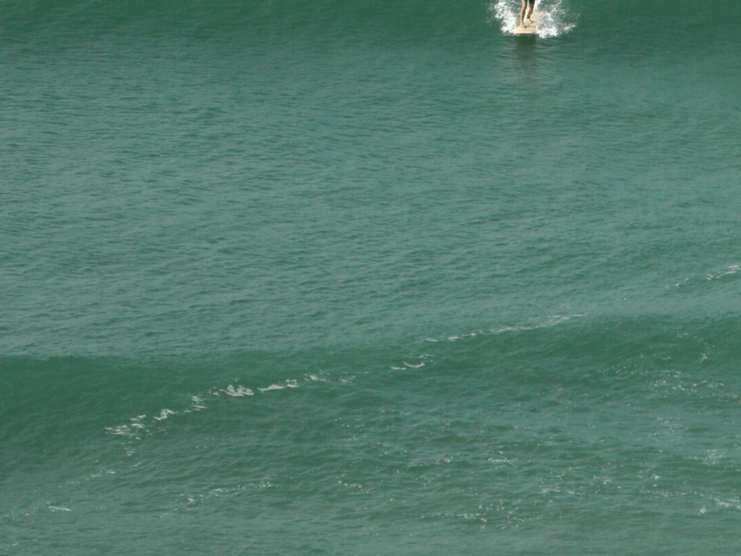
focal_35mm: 412
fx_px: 8822
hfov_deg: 4.8
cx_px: 538
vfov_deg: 3.6
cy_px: -34
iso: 100
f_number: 5.1
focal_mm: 31.4
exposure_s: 1/500
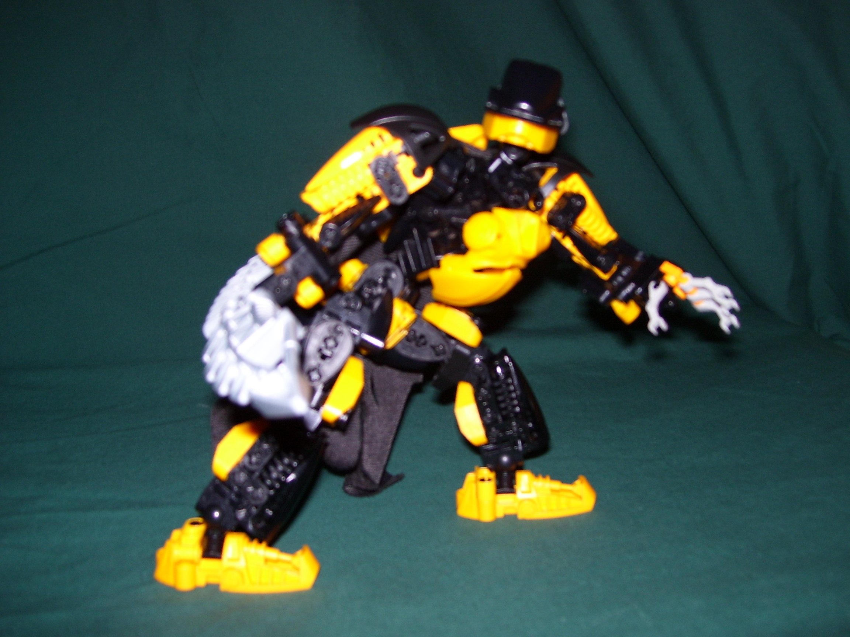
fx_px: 884
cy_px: 318
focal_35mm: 36
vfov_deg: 39.7
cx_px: 425
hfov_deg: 51.4
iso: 80
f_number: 2.7
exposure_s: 1/60
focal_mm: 6
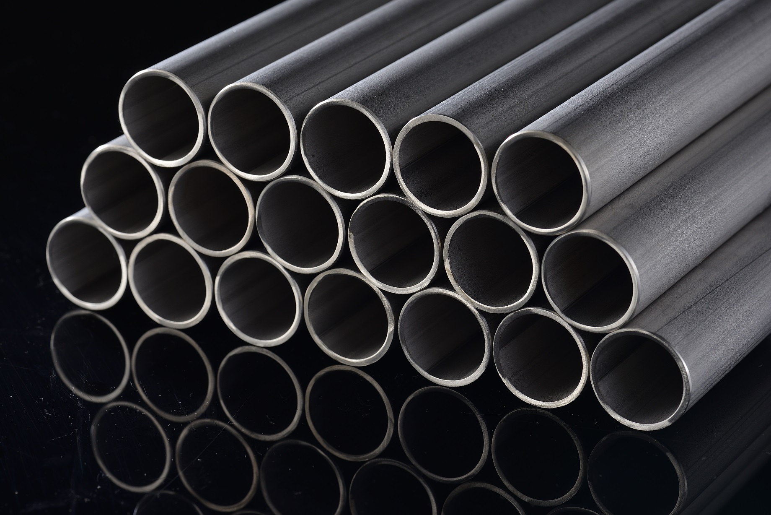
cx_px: 386
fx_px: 2249
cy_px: 258
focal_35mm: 105
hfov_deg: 19.5
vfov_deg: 13.1
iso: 100
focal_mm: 105
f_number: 13
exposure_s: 1/200
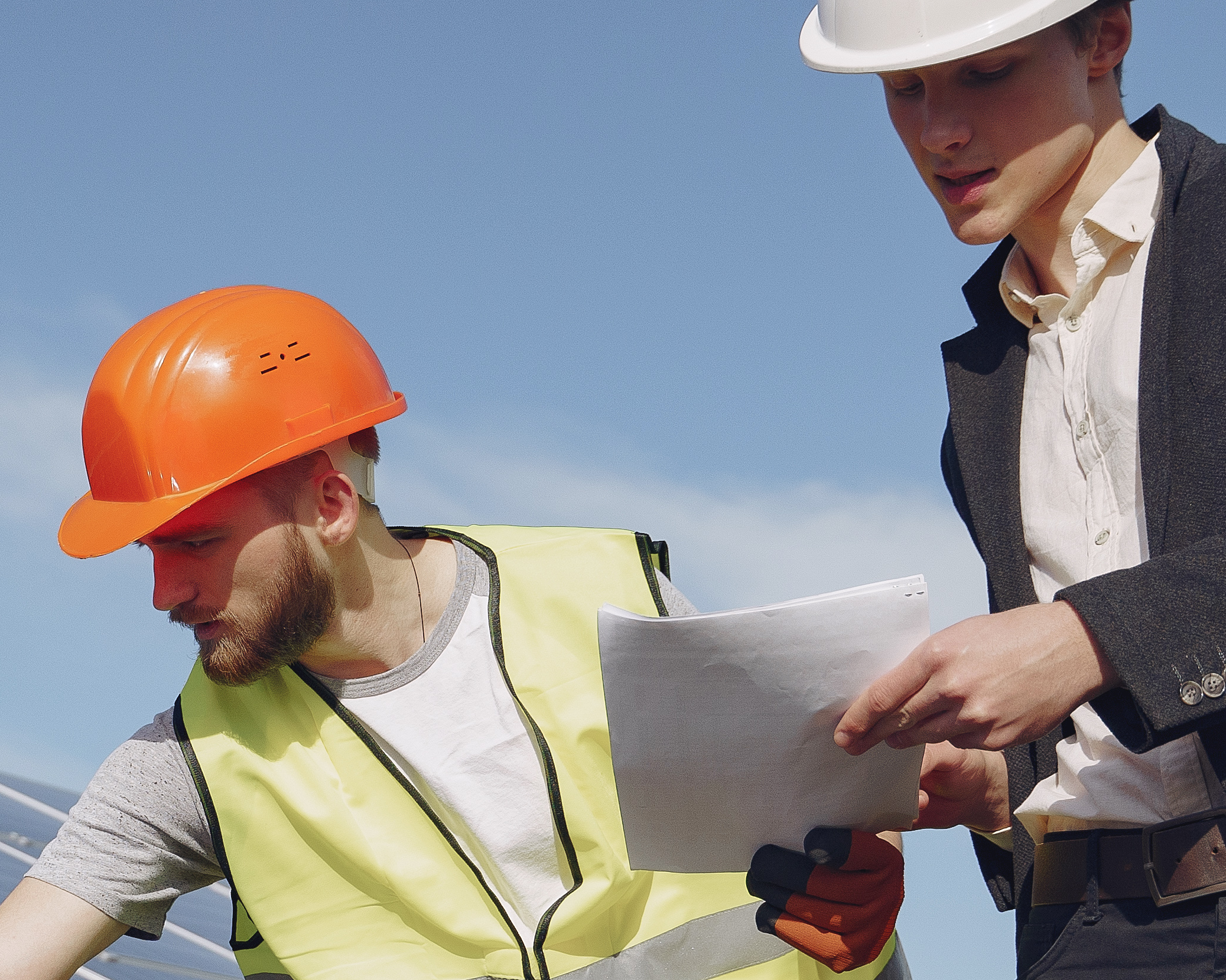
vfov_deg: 16.0
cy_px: 833
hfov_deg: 19.8
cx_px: 135
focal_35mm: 95
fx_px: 3447
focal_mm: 35
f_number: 3.5
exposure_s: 1/8000
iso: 500
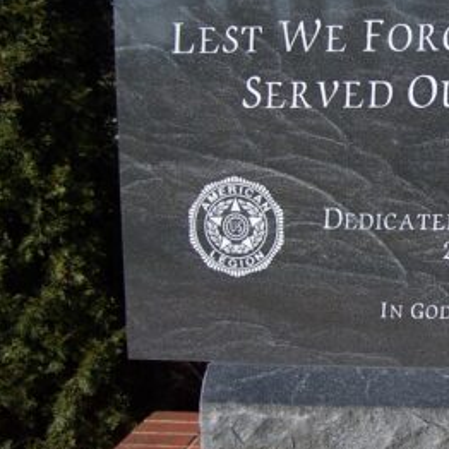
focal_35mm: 77
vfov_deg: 22.5
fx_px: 1130
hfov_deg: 21.4
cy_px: 216
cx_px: 483
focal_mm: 6.3
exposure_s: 1/750
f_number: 2.8
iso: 80
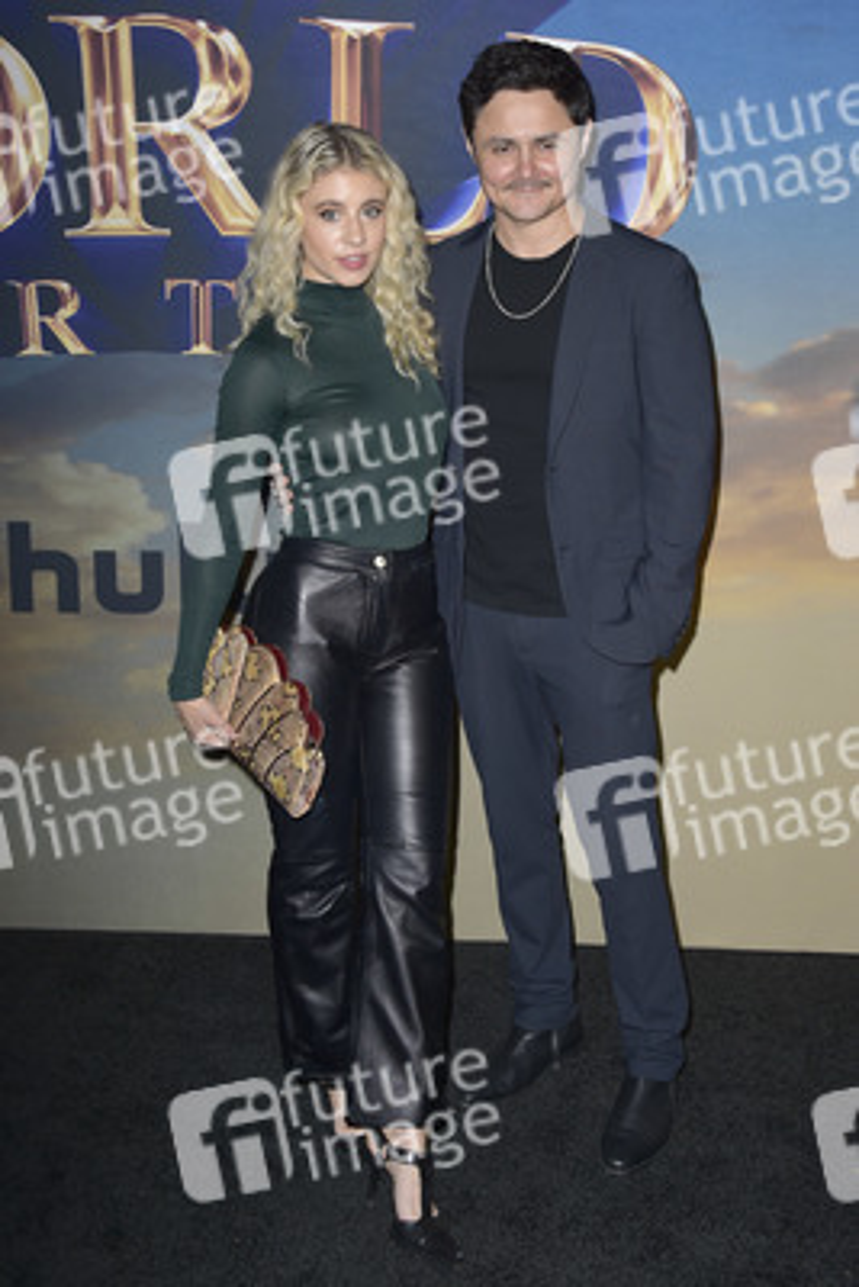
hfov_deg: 30.5
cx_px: 430
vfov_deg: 44.5
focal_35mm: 44
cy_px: 644
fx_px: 1573
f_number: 6.3
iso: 320
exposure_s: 1/250
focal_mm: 44
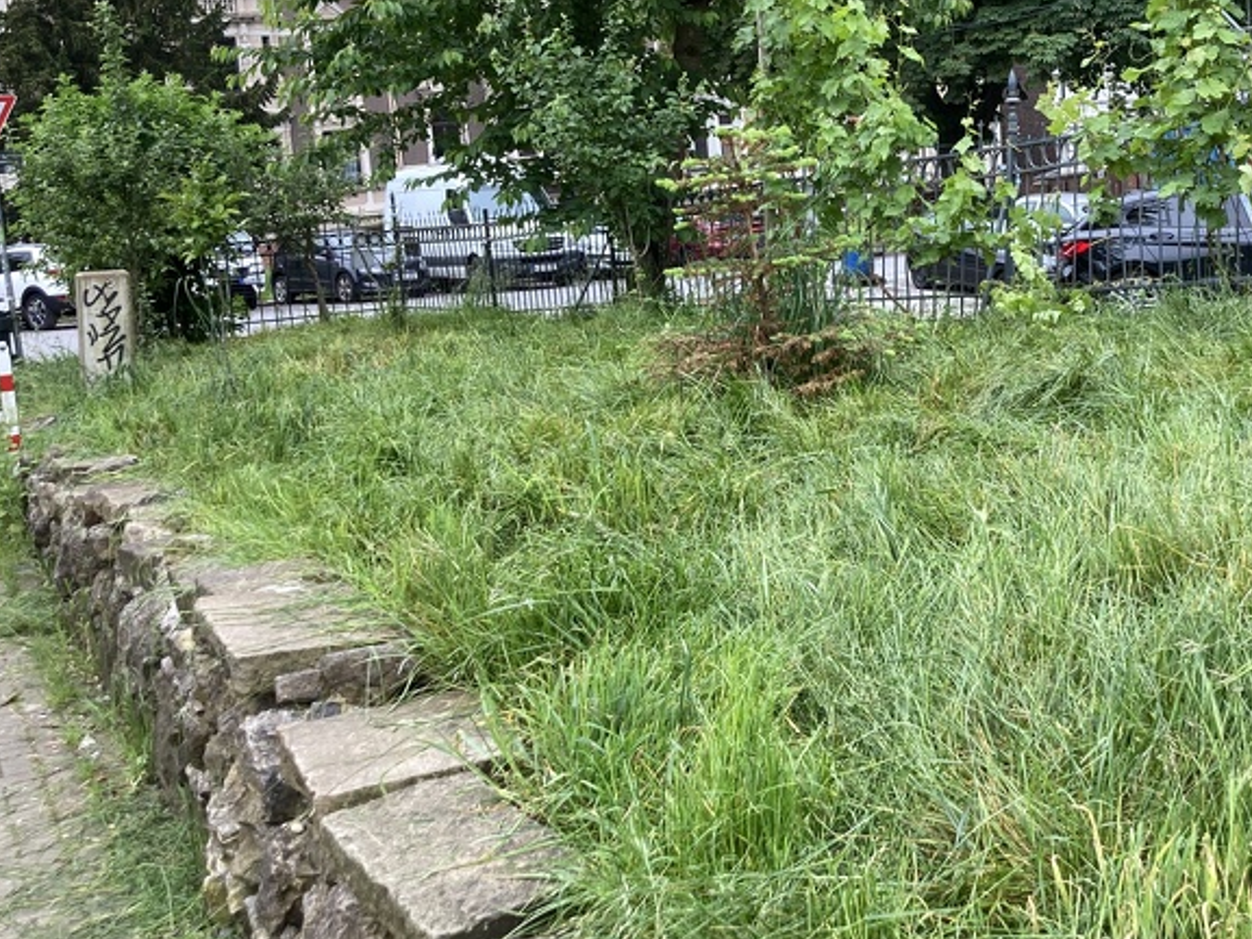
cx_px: 891
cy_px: 430
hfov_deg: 38.2
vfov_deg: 29.7
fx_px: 1772
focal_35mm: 49
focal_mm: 3.99
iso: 20
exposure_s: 1/154
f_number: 1.8
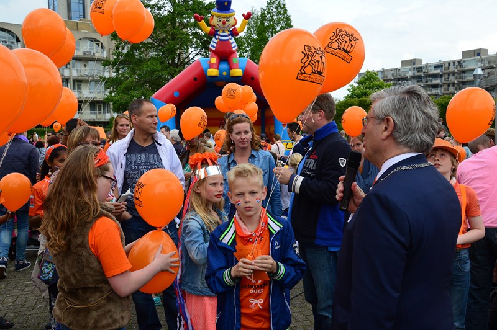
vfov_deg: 36.8
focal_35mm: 36
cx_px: 248
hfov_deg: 53.2
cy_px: 165
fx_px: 497
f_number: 7.1
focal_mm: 24
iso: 200
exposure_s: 1/250
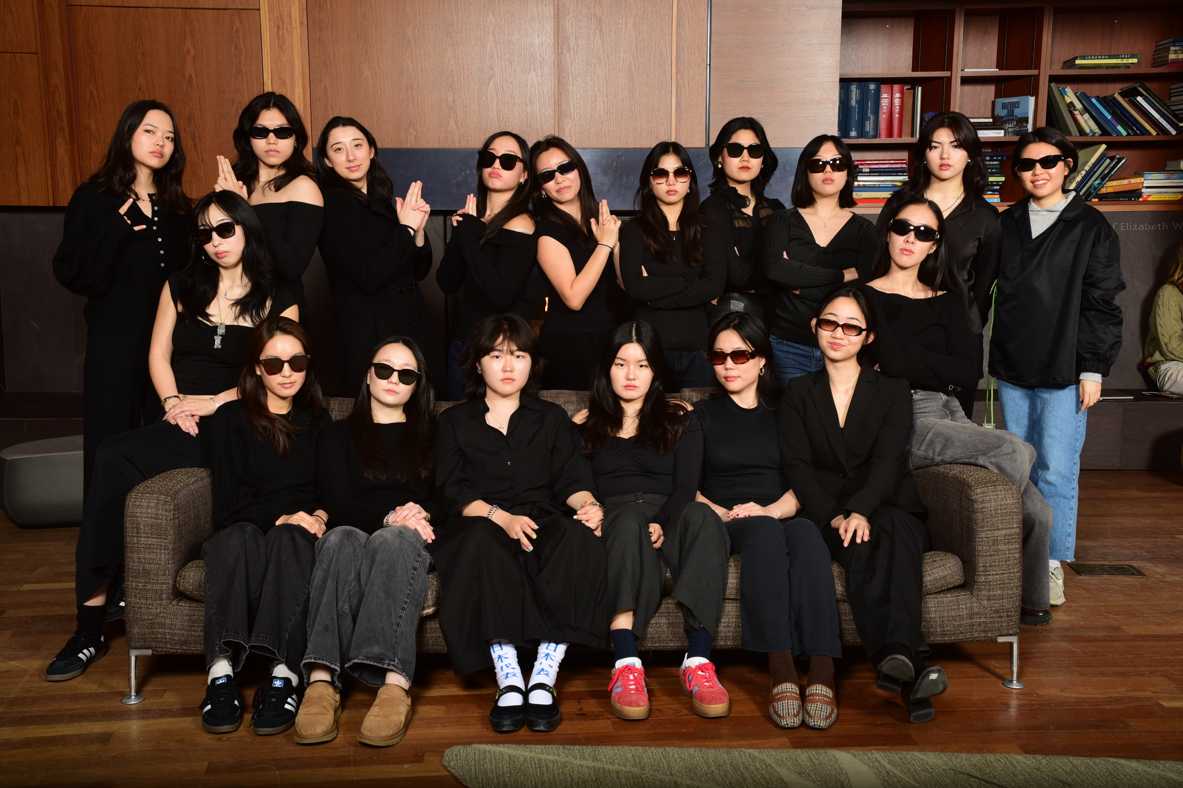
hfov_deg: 46.4
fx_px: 1380
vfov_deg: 31.9
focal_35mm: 42
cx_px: 592
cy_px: 394
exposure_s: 1/200
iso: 1000
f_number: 7.1
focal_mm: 42
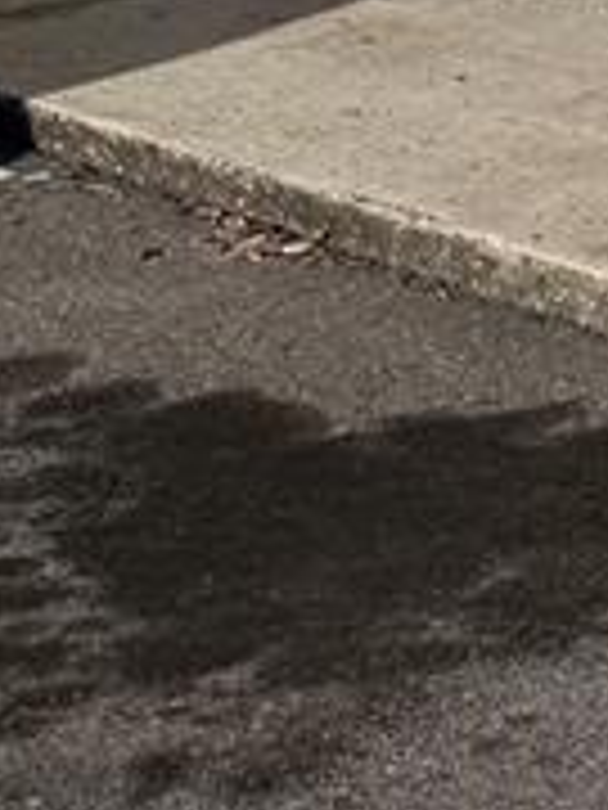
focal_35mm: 160
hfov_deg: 8.4
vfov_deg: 11.1
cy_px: -850
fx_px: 3747
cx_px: 1554
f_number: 1.78
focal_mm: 6.76
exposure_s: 1/14286
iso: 80
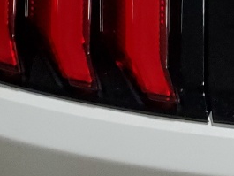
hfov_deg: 10.8
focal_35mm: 157
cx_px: 549
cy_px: -2
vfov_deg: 9.4
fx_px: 1062
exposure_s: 1/60.2
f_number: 1.5
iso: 62
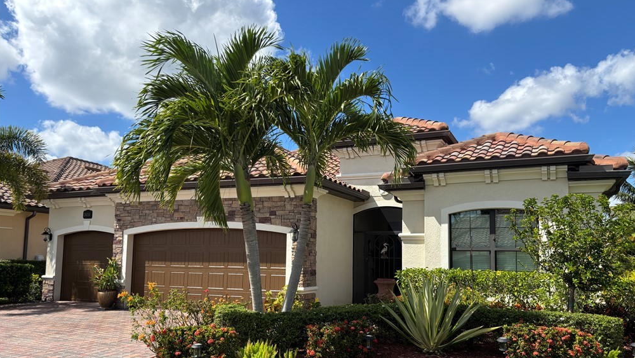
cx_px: 322
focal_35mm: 29
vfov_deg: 40.0
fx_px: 488
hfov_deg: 66.1
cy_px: 221
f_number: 1.6
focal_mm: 5.96
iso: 50
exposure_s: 1/2513
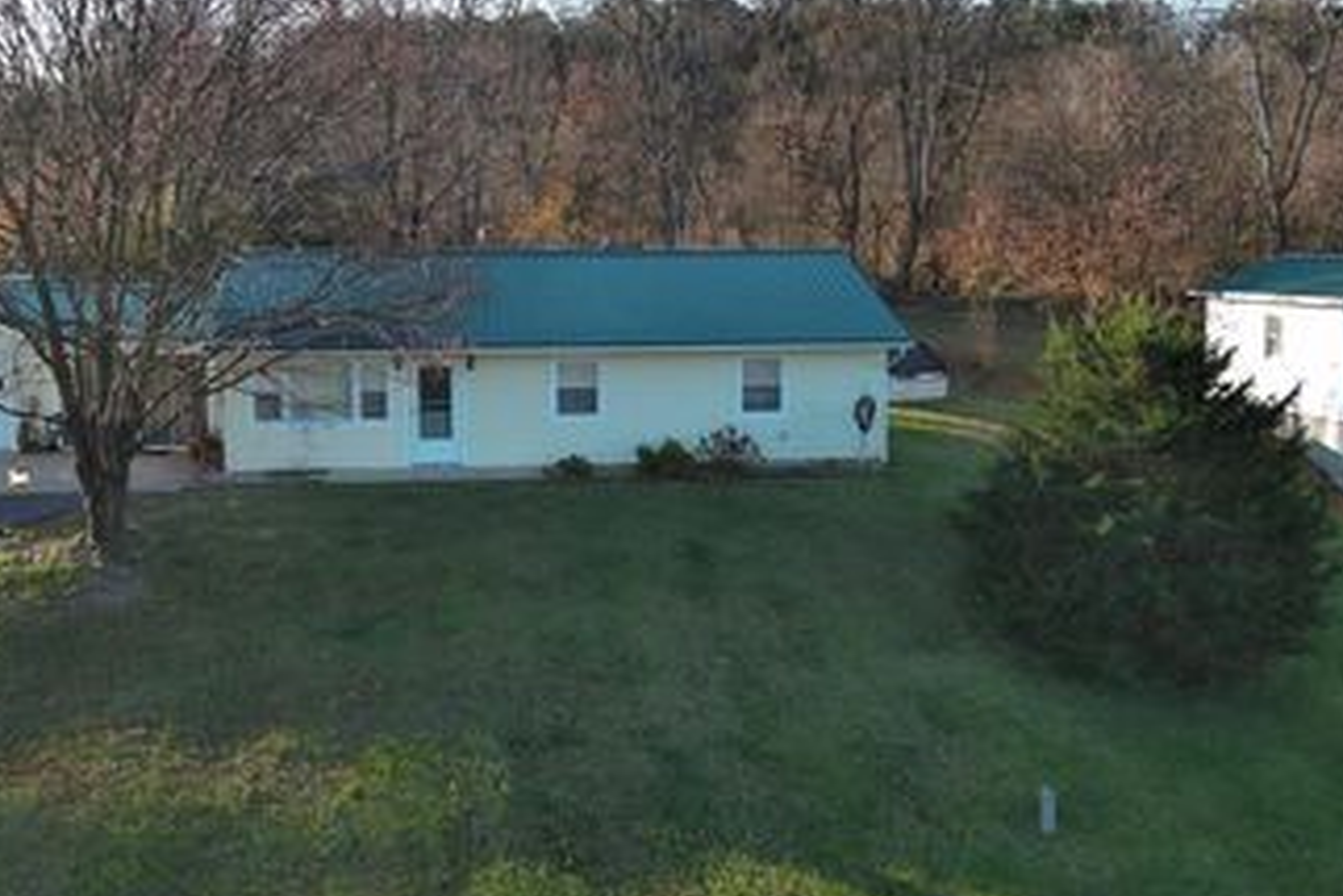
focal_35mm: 45
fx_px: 1679
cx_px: 684
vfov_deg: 29.9
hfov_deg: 43.6
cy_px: 456
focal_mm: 10.57
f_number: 2.8
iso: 100
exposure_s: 1/265
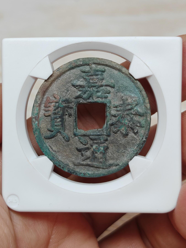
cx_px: 93
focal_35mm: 95
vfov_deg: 20.7
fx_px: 681
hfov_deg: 15.6
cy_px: 124
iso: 64
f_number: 1.6
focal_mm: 7.62
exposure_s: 1/100
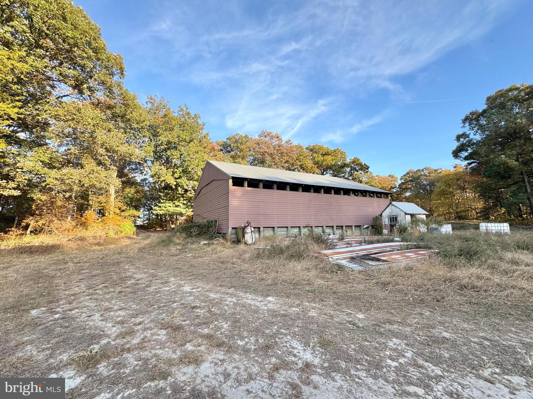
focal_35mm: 14
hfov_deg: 102.1
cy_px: 200
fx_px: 216
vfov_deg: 85.7
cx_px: 266
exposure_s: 1/423
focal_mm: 2.22
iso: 40
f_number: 2.2
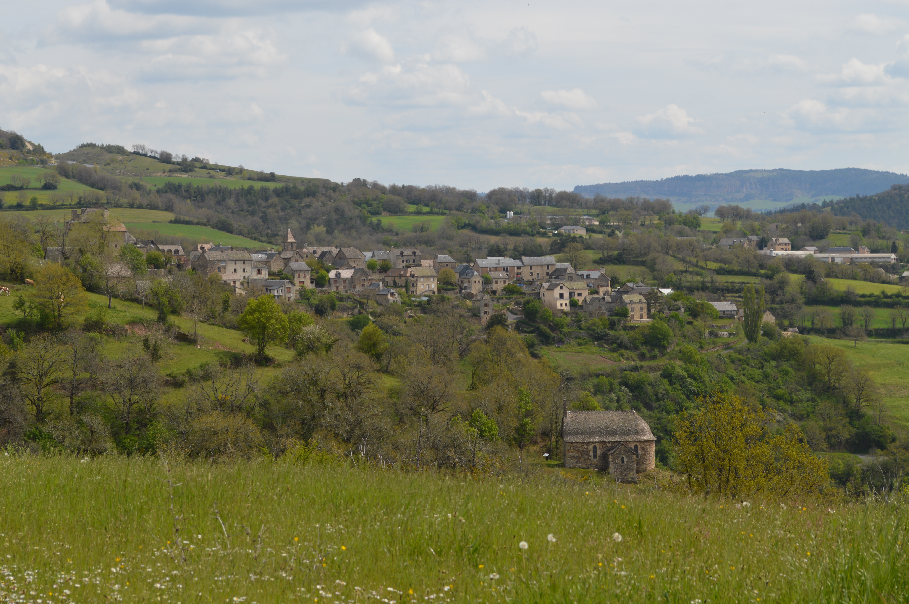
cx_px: 454
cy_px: 302
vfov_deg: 16.5
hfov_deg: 24.6
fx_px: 2081
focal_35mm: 82
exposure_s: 1/250
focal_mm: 55
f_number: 8
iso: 100
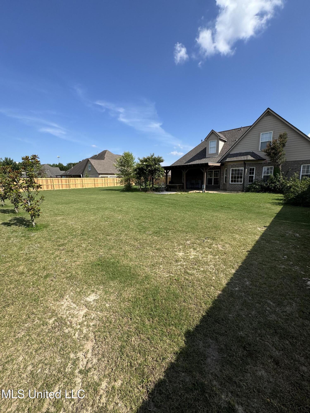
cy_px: 206
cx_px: 155
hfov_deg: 85.7
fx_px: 167
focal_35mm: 14
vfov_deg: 102.1
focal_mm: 2.22
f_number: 2.2
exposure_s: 1/1789
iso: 50
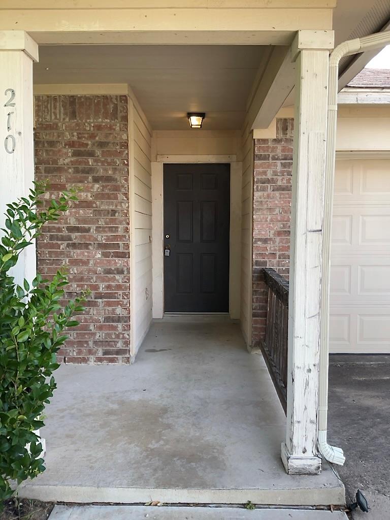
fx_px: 406
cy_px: 260
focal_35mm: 27
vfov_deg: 65.3
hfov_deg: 51.4
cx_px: 195
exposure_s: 1/138
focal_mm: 3
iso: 16
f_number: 1.8
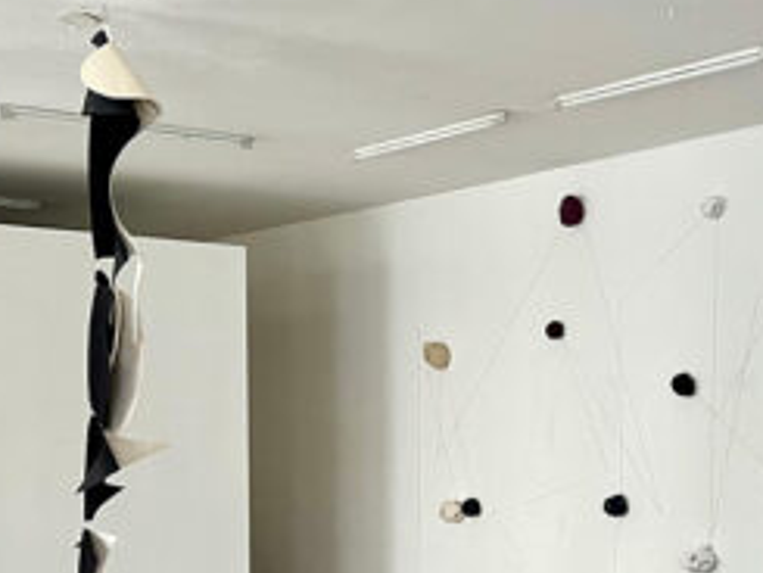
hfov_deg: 28.9
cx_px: 467
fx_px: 1478
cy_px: 613
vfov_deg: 21.0
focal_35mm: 67
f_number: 1.5
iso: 125
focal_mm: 5.7
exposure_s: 1/70
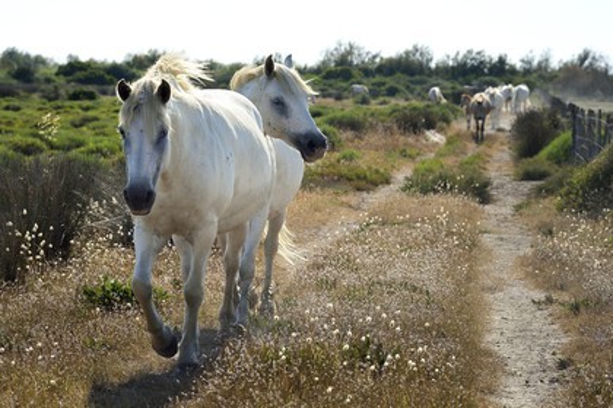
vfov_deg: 8.1
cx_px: 306
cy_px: 204
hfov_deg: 12.1
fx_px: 2894
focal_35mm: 170
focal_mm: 170
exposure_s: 1/500
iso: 200
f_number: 11
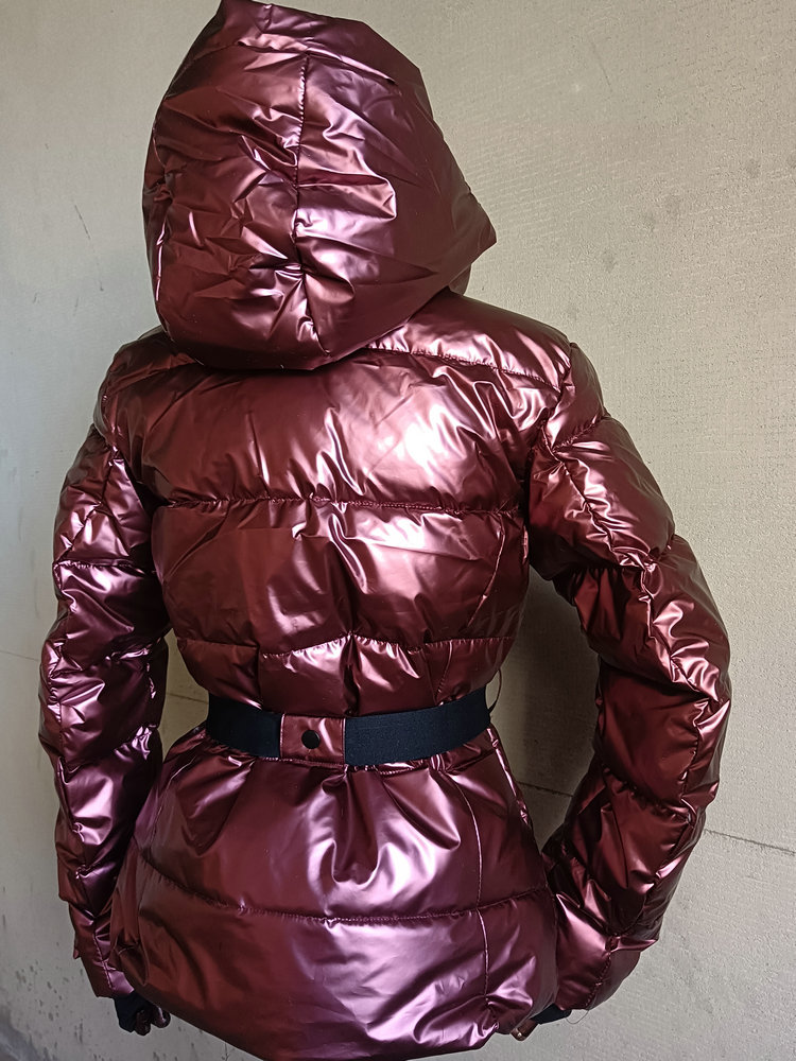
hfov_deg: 51.4
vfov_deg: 65.3
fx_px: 828
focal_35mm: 27
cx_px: 398
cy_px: 530
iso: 882
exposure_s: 1/33.3
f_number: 1.9
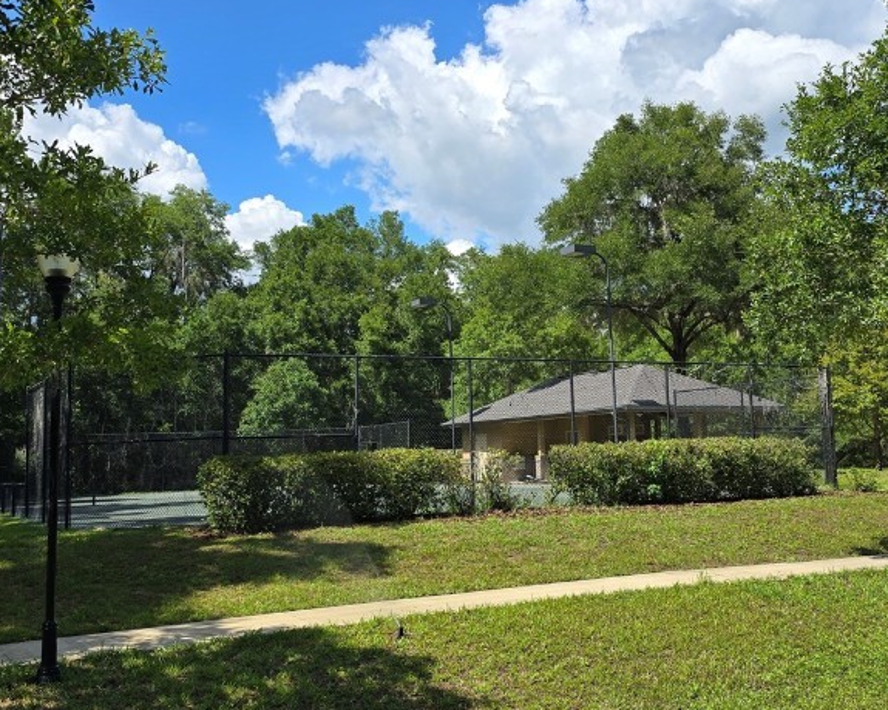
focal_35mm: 40
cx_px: 488
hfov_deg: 45.7
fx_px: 1051
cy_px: 323
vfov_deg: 37.3
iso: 12
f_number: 1.7
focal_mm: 6.3
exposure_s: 1/701
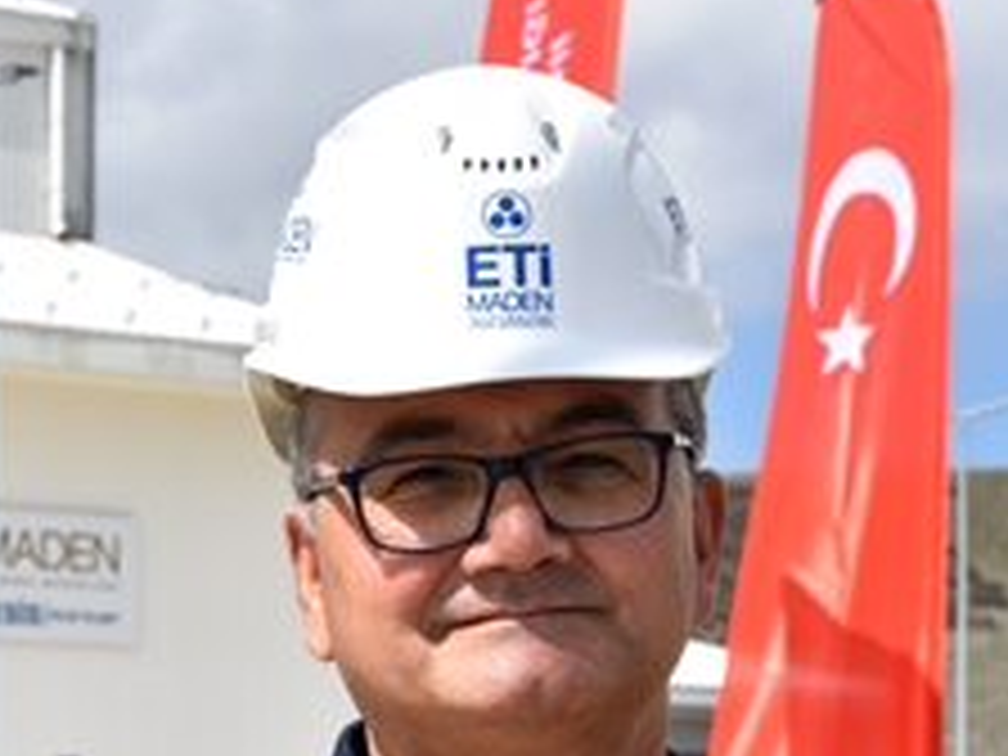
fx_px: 3940
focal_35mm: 135
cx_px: 328
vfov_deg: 10.9
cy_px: 770
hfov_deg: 14.6
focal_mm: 35
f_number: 11
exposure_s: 1/500
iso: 250
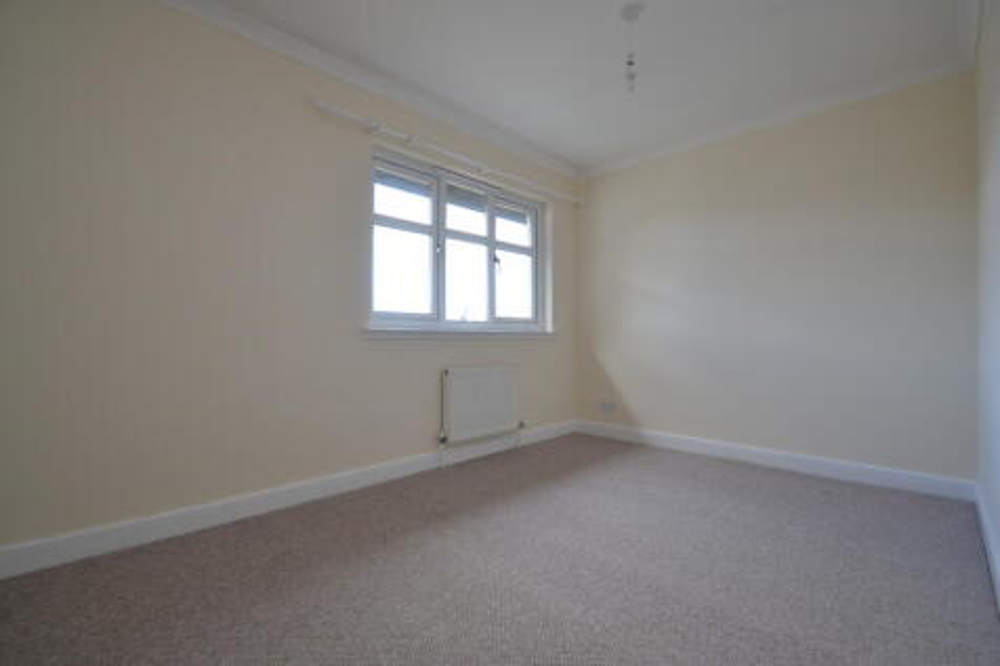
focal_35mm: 15
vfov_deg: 77.3
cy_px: 333
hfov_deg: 100.4
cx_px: 500
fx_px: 416
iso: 400
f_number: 5
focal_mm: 10
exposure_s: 1/100
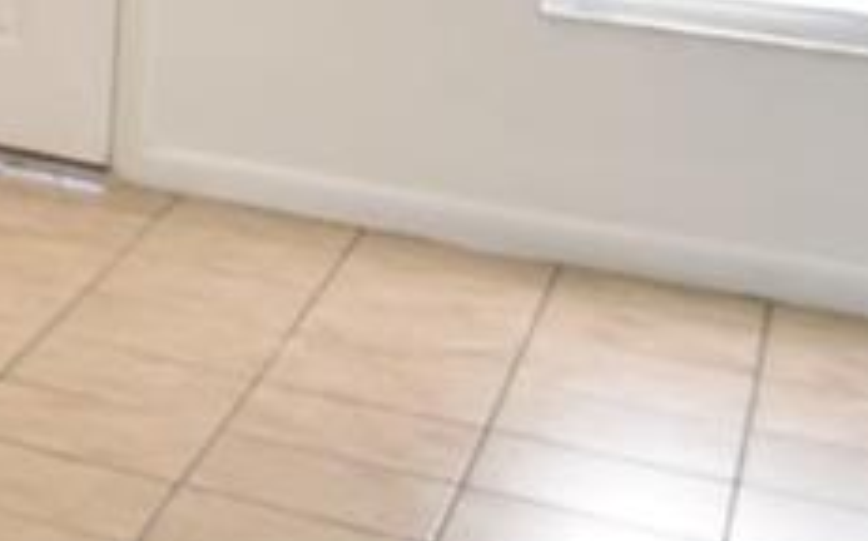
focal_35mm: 106
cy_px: -526
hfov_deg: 12.3
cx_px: -1541
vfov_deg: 11.2
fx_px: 2506
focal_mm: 10
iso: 800
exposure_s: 1/60
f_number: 3.5
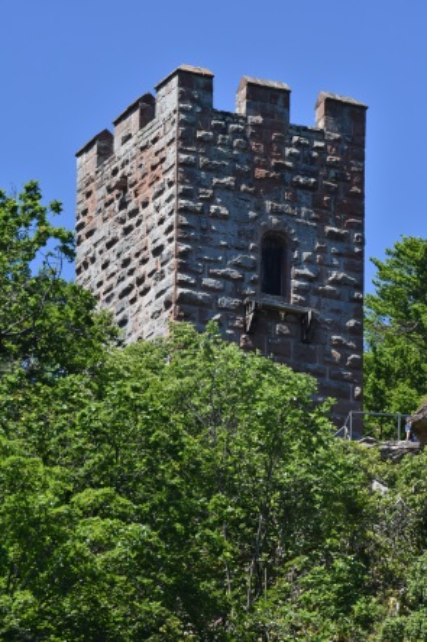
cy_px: 321
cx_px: 214
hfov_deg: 2.9
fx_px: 8546
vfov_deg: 4.3
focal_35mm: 480
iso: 320
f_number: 5.6
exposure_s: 1/2000
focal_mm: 320
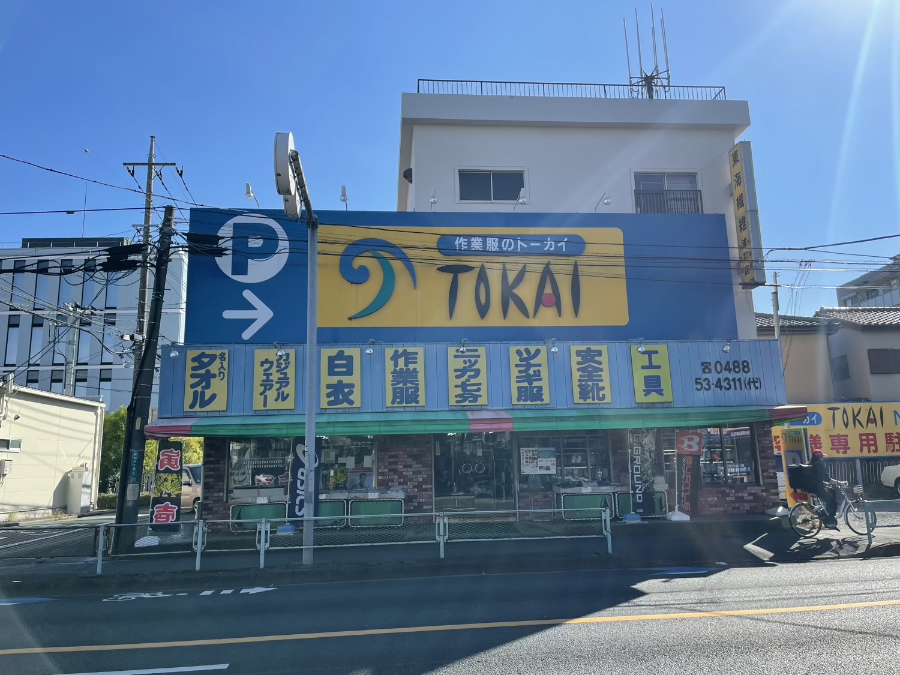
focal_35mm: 26
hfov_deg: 67.3
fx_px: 676
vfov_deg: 53.1
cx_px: 450
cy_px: 338
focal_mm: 4.2
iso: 32
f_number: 1.6
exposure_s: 1/2681
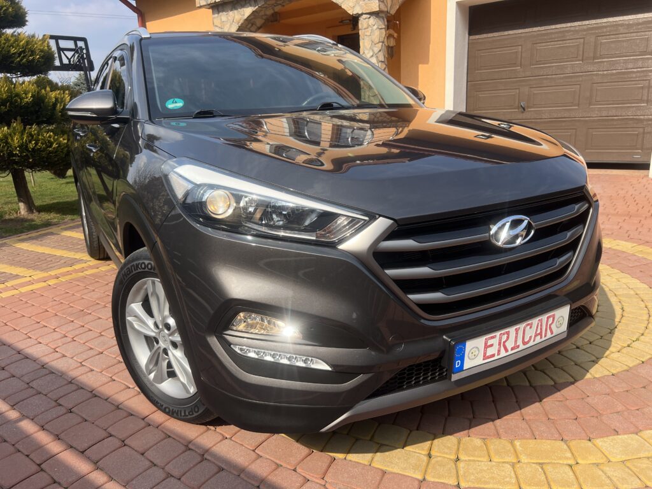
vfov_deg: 53.1
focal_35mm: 26
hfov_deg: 67.3
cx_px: 326
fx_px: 490
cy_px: 244
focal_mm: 5.7
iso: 50
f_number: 1.5
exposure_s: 1/1724
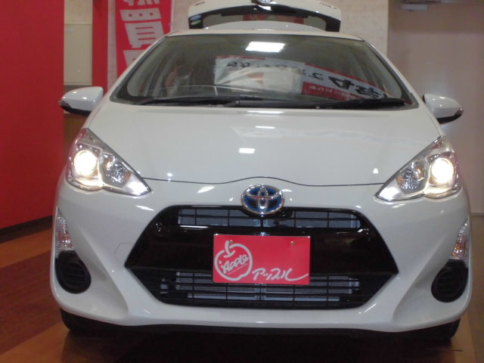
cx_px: 242
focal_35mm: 64
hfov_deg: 30.3
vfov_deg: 22.9
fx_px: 895
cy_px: 182
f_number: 5.6
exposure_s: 1/60
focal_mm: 11.5
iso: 400
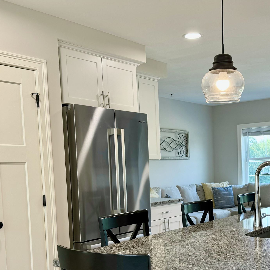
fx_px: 415
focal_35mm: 47
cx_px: 184
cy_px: 195
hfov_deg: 35.6
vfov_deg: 35.4
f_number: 1.78
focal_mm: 6.76
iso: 64
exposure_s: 1/120
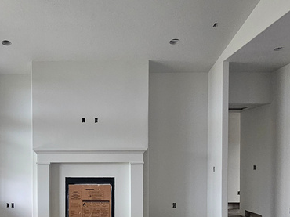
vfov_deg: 38.6
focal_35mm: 36
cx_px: 84
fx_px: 301
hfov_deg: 49.9
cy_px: 163
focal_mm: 2.2
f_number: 2.2
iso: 250
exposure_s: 1/77.4
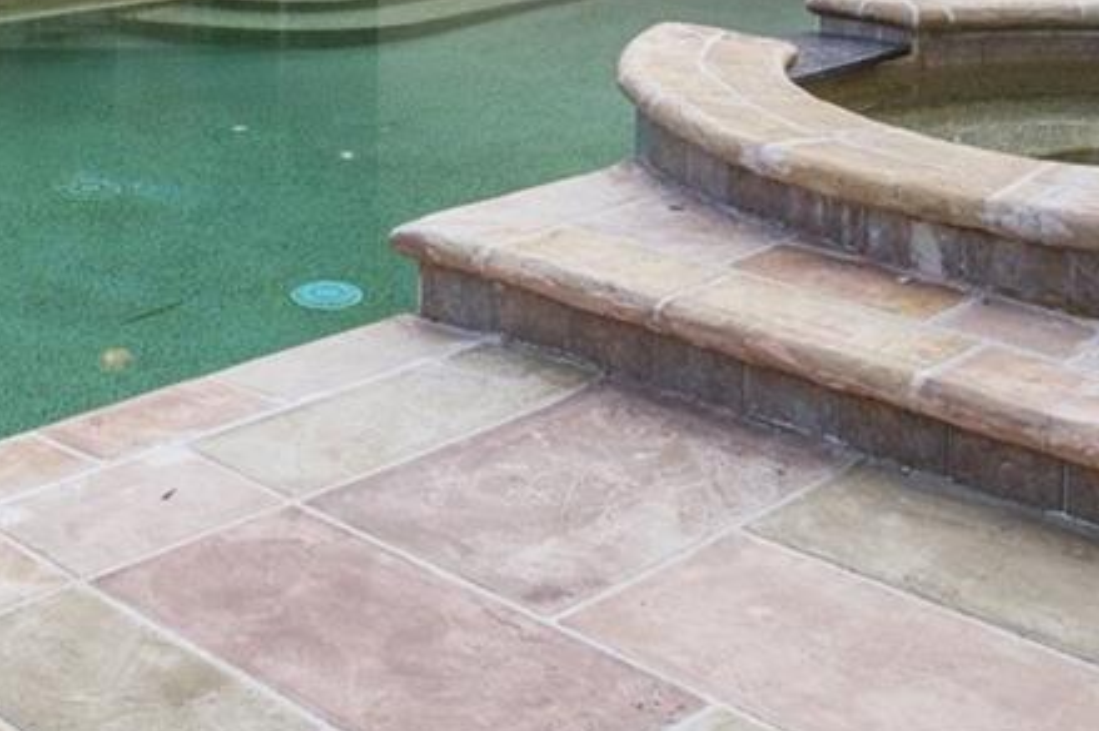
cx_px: 260
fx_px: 1891
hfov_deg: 31.8
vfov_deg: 19.7
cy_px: -283
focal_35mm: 62
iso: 320
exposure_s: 1/50
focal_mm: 17
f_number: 8
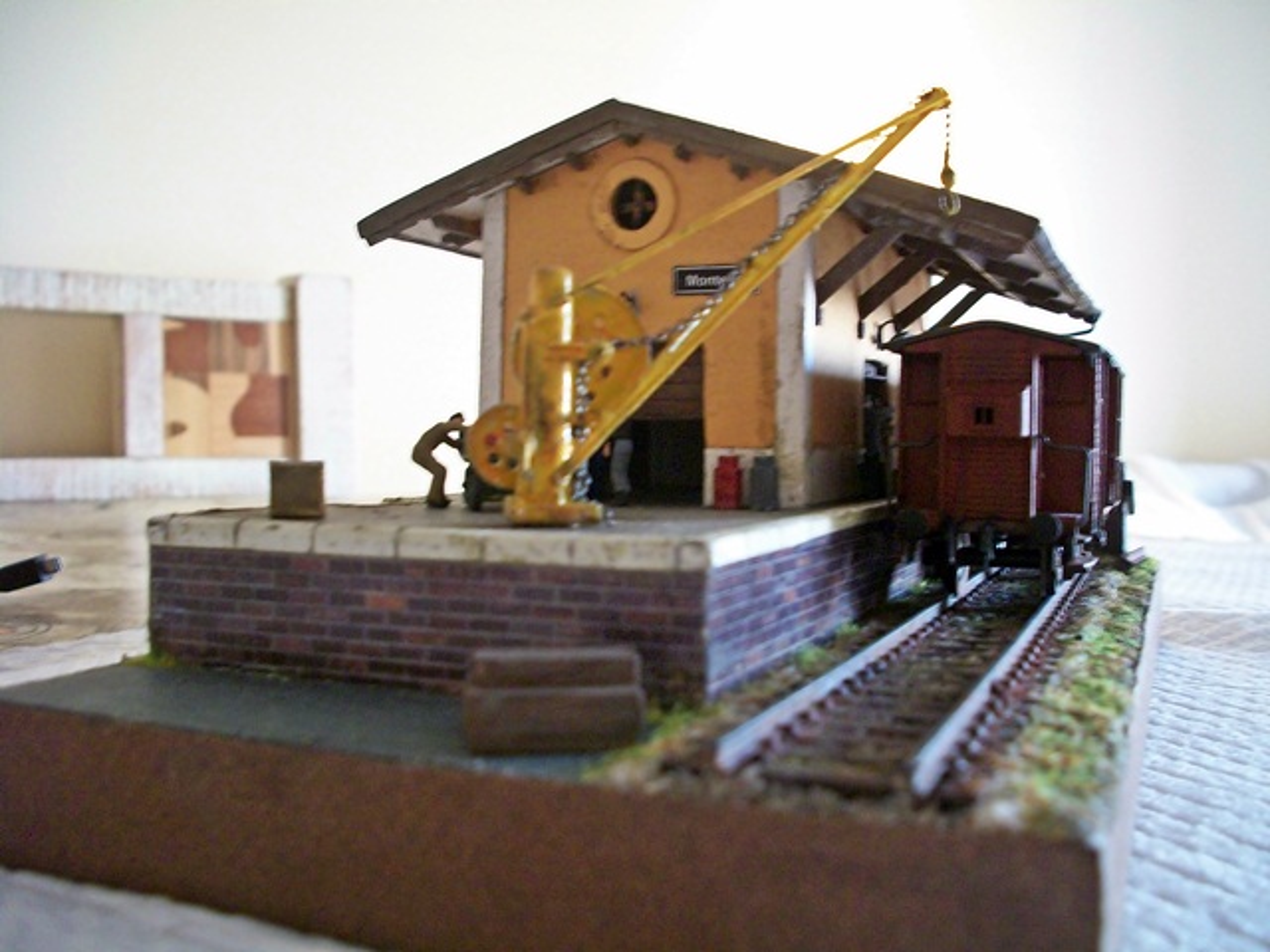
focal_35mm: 35
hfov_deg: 52.6
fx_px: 1284
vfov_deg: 40.7
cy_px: 476
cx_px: 635
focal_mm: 6.3
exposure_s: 1/8
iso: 275
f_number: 3.1
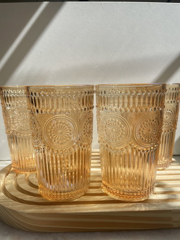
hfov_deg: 53.1
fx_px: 180
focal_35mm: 26
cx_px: 90
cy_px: 120
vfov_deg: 67.3
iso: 50
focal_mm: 4.2
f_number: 1.6
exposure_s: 1/2398
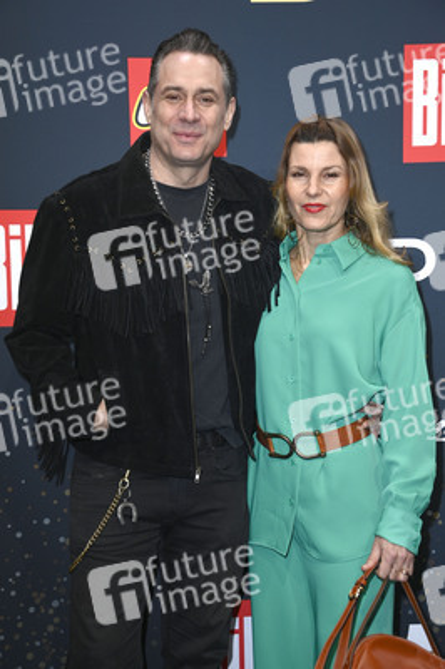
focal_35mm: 68
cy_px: 334
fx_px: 1263
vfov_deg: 29.7
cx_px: 222
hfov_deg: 20.0
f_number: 5.6
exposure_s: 1/250
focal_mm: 68
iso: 320
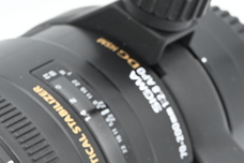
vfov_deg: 5.1
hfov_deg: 7.6
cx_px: -49
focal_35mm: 267
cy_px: 226
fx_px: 1810
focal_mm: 61
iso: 200
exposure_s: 1/15
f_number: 13
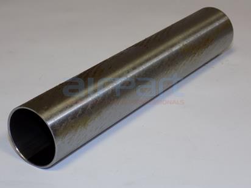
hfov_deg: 25.0
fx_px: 566
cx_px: 126
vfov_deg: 18.9
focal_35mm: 78
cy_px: 94
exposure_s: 1/30
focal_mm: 13.9
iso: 320
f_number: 4.3
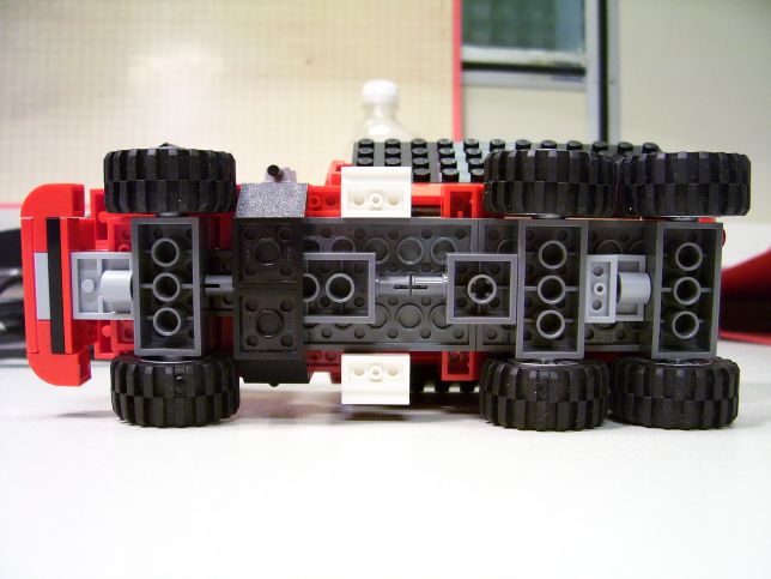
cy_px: 290
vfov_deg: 41.8
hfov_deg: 54.0
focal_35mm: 34
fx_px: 757
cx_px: 386
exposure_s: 1/20
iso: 160
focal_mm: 5.6
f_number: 2.7
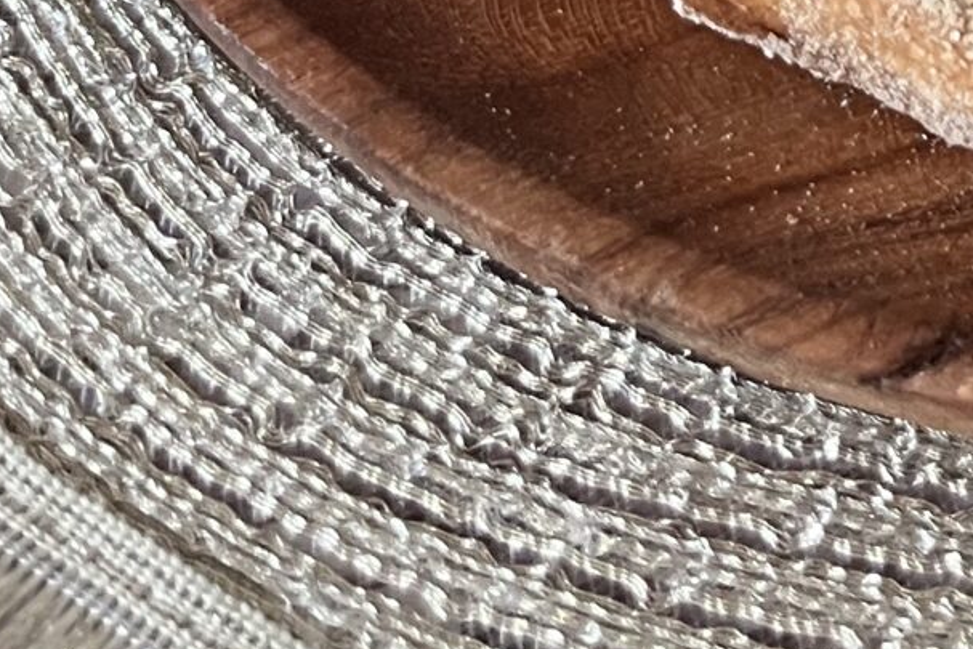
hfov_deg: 15.8
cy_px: -867
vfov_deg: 10.5
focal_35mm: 114
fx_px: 3082
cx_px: 1653
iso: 320
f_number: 1.6
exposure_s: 1/50
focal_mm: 5.1
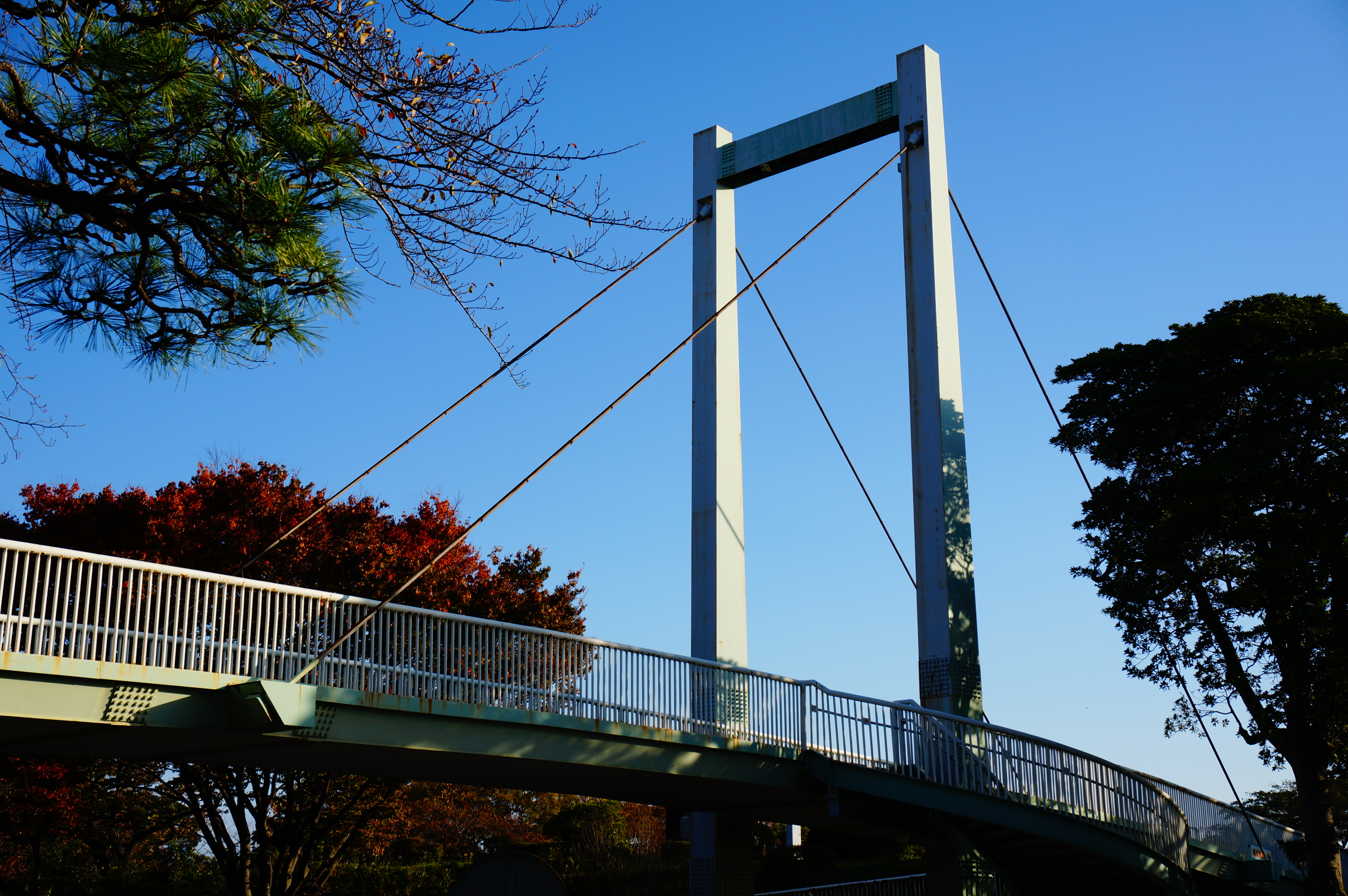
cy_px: 448
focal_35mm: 44
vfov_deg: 30.8
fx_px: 1627
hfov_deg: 45.0
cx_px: 674
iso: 100
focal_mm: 29
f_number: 9
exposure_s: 1/200
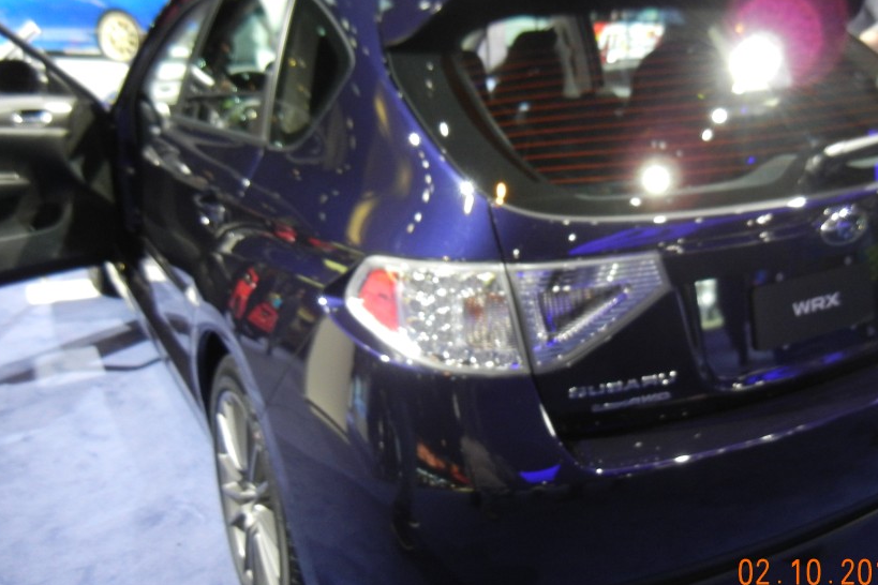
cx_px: 526
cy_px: 246
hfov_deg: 49.3
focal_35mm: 39
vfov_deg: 34.1
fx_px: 951
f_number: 3.5
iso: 400
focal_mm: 5.4
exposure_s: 1/30
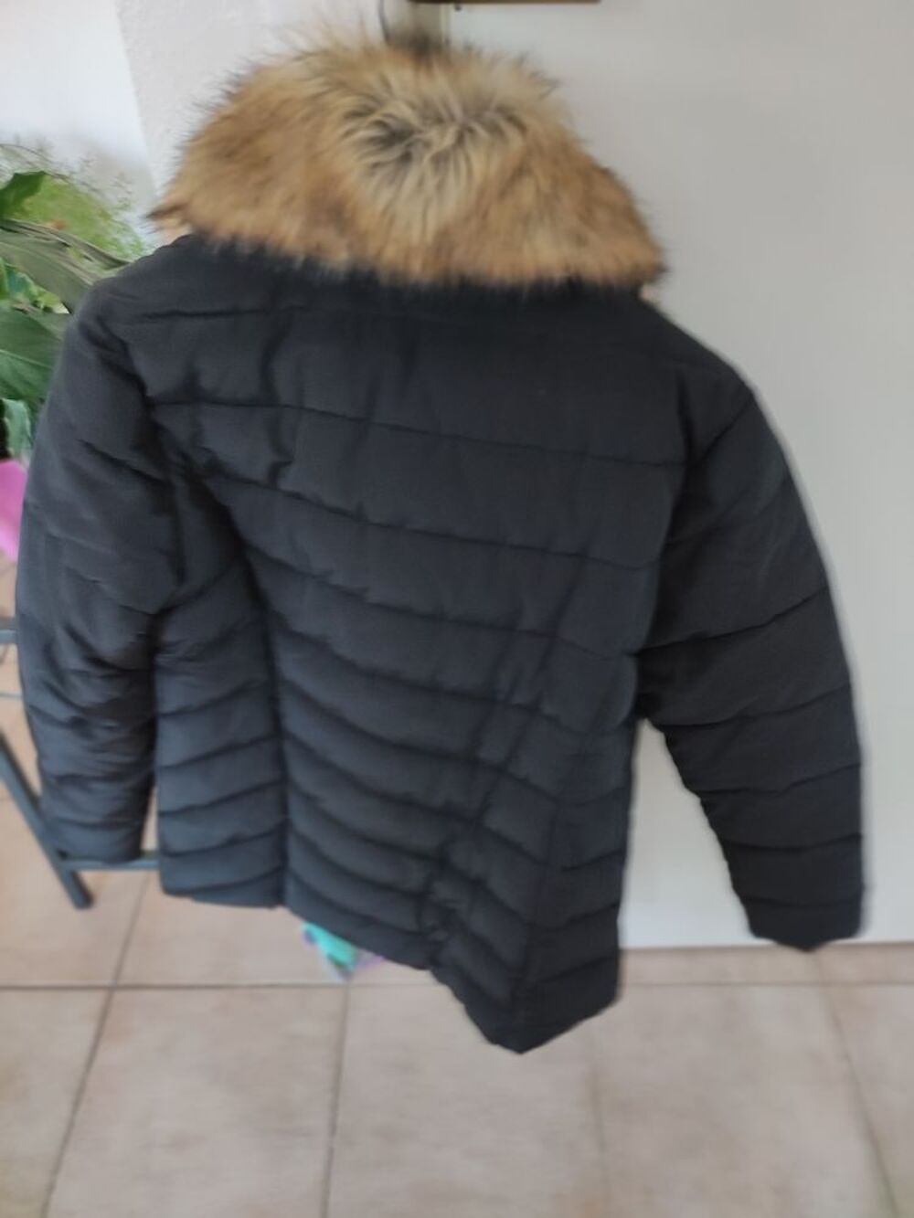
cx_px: 457
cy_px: 609
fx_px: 880
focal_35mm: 25
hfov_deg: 54.9
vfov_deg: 69.4
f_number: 1.9
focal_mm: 6.04
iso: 543
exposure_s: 1/20
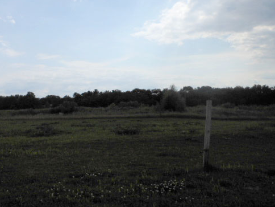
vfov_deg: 38.5
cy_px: 84
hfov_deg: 49.6
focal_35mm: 37
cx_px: 103
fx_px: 294
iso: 80
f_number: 3.7
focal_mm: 5
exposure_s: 1/2000
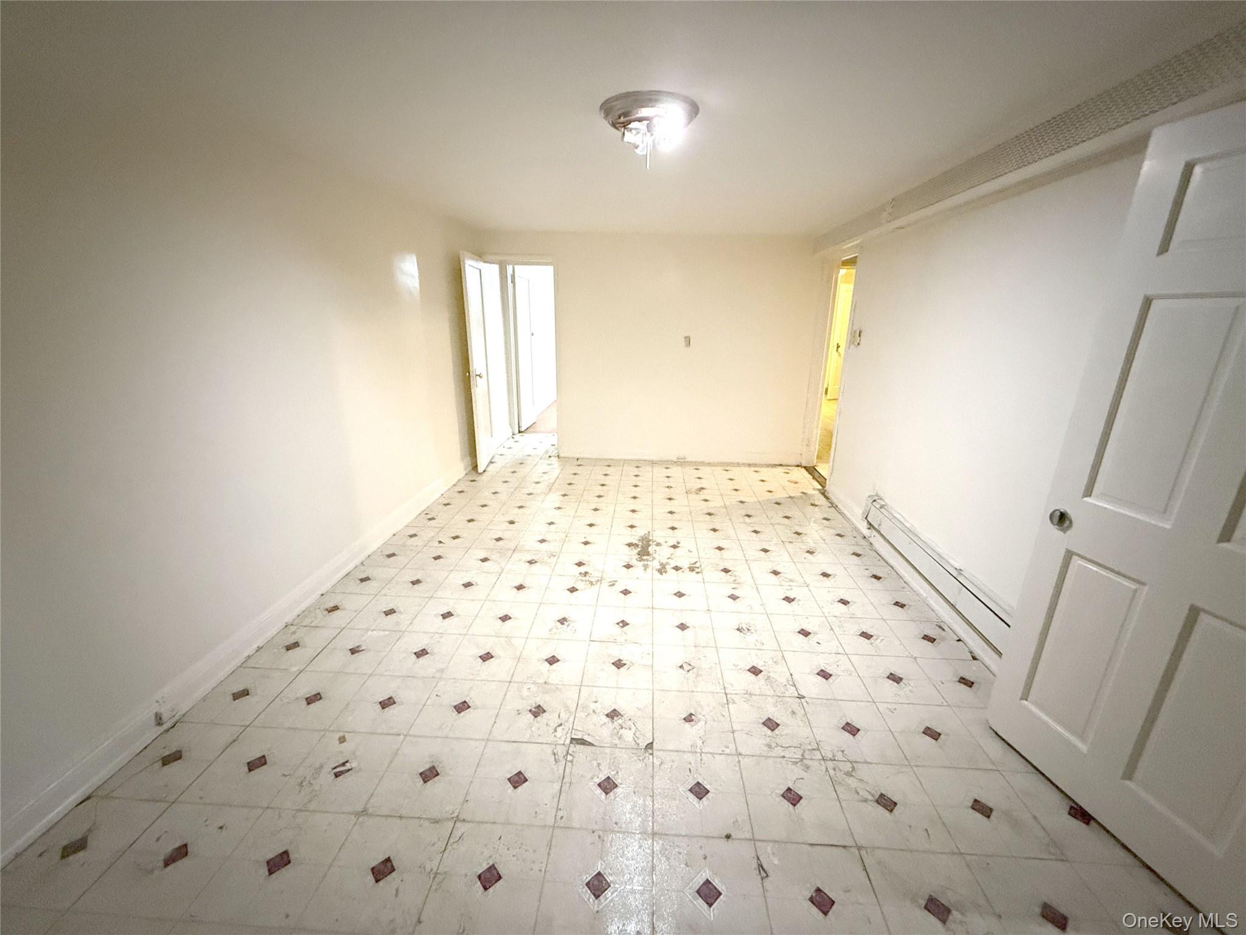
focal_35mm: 14
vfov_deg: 85.7
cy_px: 468
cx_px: 623
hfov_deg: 102.1
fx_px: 504
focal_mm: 2.22
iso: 1250
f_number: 2.2
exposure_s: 1/42
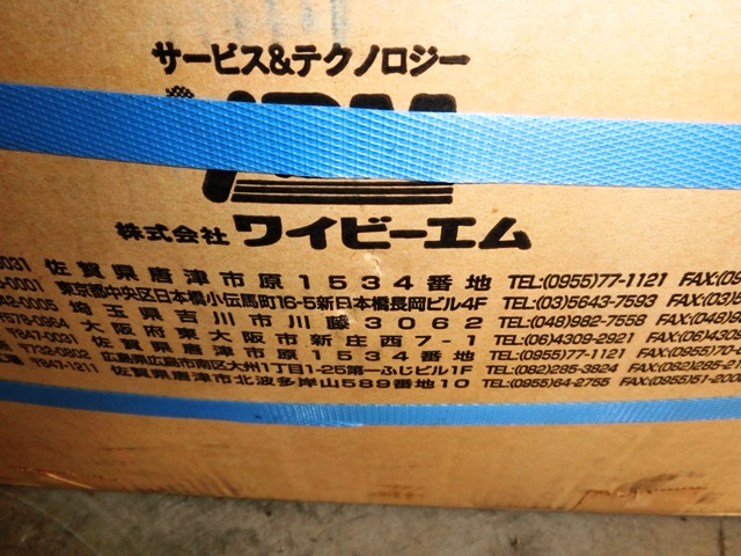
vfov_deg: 54.9
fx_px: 535
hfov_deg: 69.4
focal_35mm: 25
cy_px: 278
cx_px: 370
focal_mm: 4.5
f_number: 3.5
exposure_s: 1/60
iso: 320
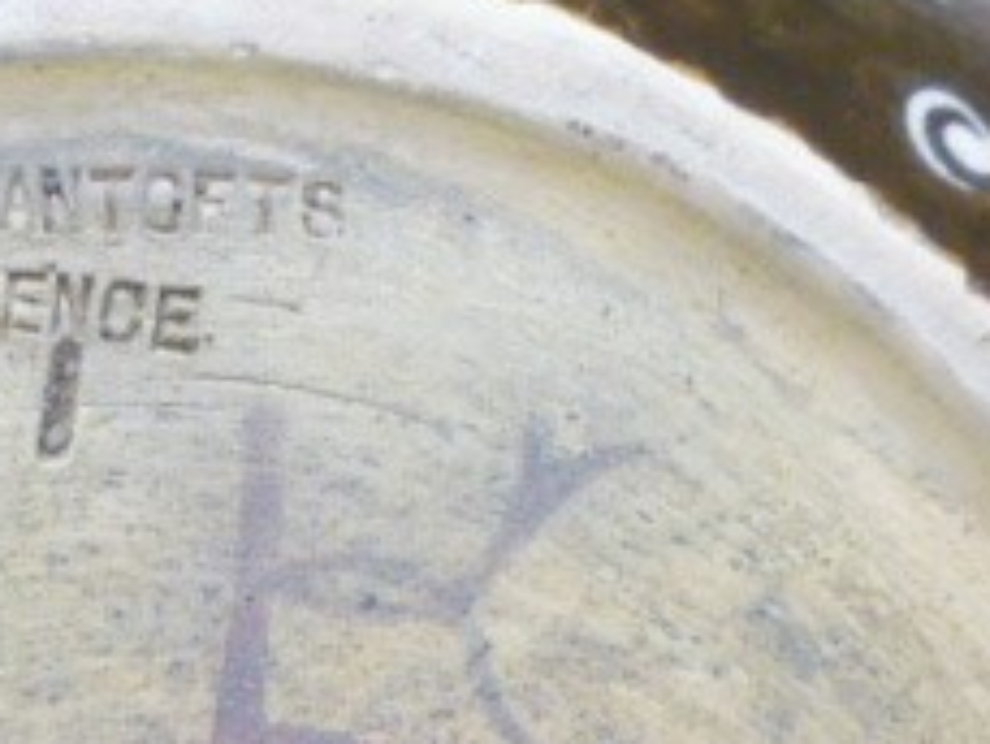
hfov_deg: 23.5
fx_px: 2318
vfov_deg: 17.8
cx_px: 117
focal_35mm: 81
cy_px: 744
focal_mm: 5.2
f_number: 3.3
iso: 400
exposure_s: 1/25
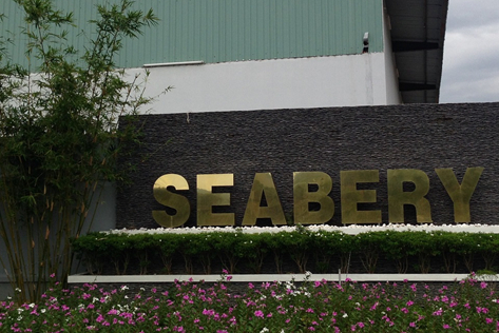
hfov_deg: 34.4
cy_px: 115
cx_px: 283
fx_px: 804
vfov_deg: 23.3
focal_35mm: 58
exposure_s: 1/553
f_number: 2.4
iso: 50
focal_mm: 4.12
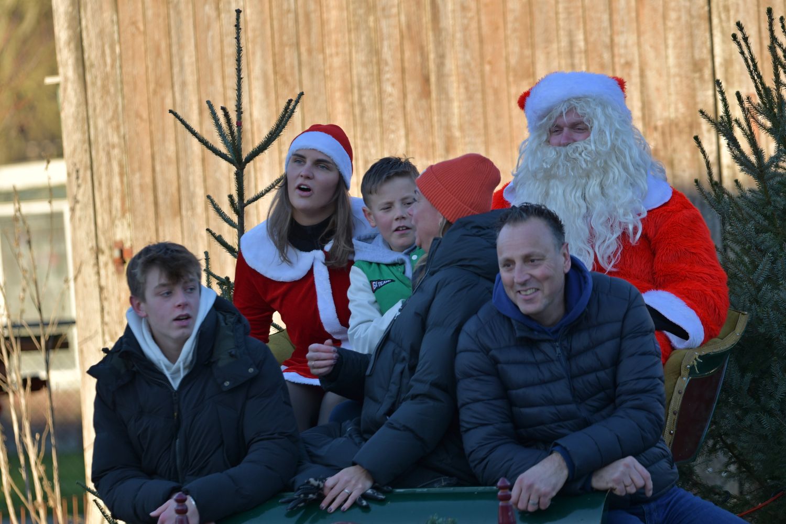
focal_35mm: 225
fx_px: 4912
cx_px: 393
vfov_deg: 6.1
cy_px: 262
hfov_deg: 9.1
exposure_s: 1/1000
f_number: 2.8
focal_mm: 150
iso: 125
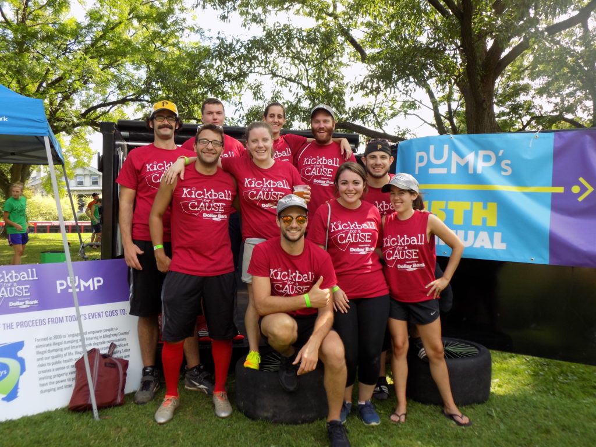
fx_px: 517
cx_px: 298
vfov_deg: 46.8
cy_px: 224
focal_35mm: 30
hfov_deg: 60.0
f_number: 3.3
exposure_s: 1/160
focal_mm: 5.3
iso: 80
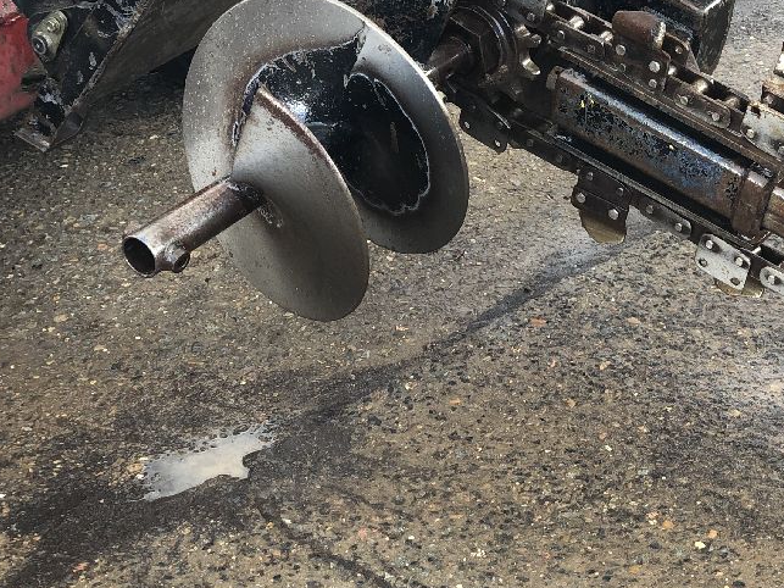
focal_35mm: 97
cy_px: 173
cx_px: 693
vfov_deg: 15.2
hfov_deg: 19.9
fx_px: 2196
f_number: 2.4
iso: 32
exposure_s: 1/50
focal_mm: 6
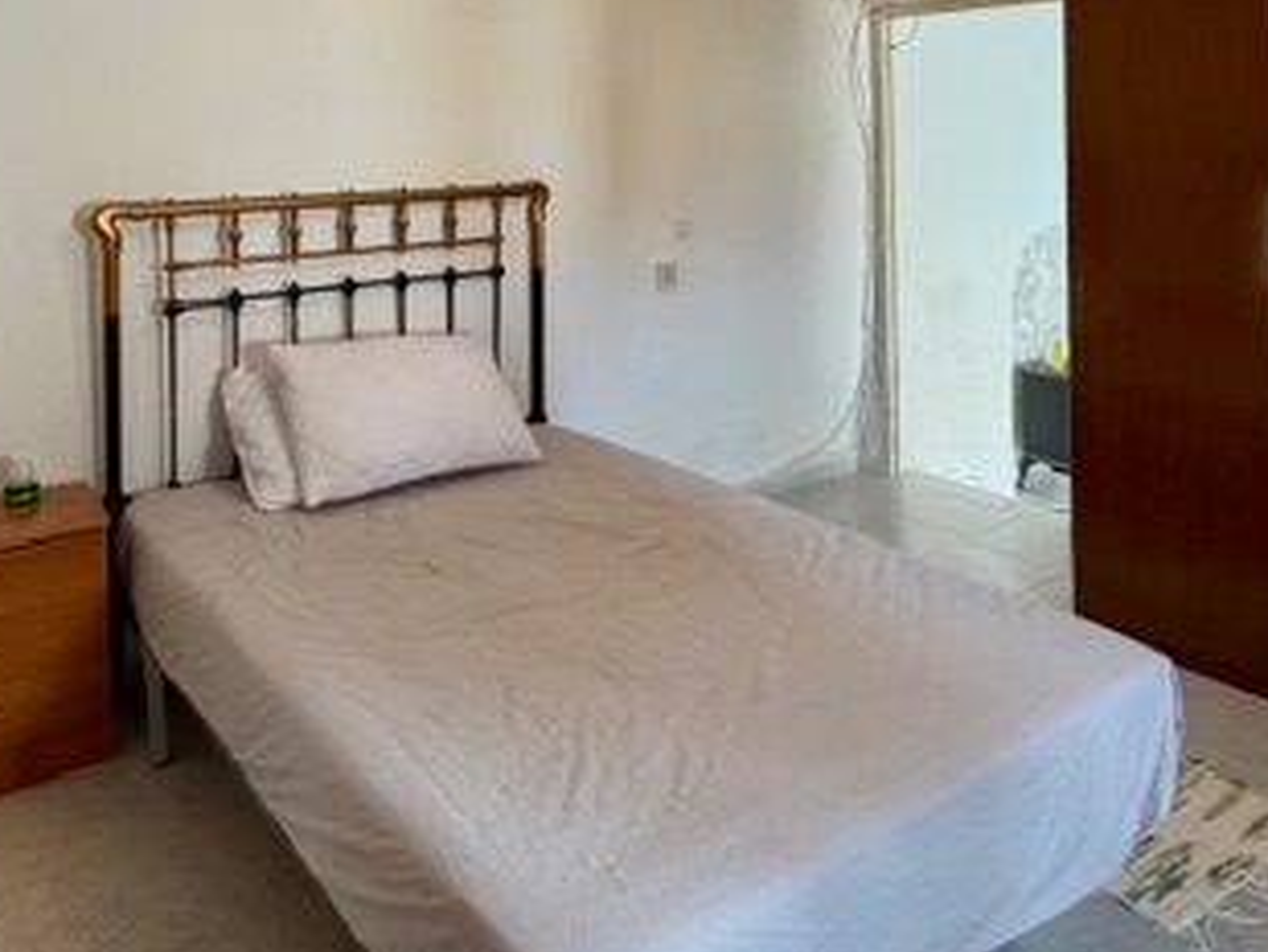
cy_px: 127
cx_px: 464
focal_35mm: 29
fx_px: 1063
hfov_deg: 60.7
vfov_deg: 44.6
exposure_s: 1/100
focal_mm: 2.22
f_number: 2.2
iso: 320
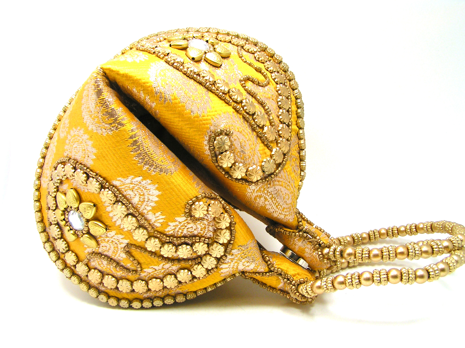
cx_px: 232
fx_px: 524
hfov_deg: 47.9
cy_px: 174
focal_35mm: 39
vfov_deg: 36.8
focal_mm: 6
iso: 50
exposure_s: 1/100
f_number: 4.5
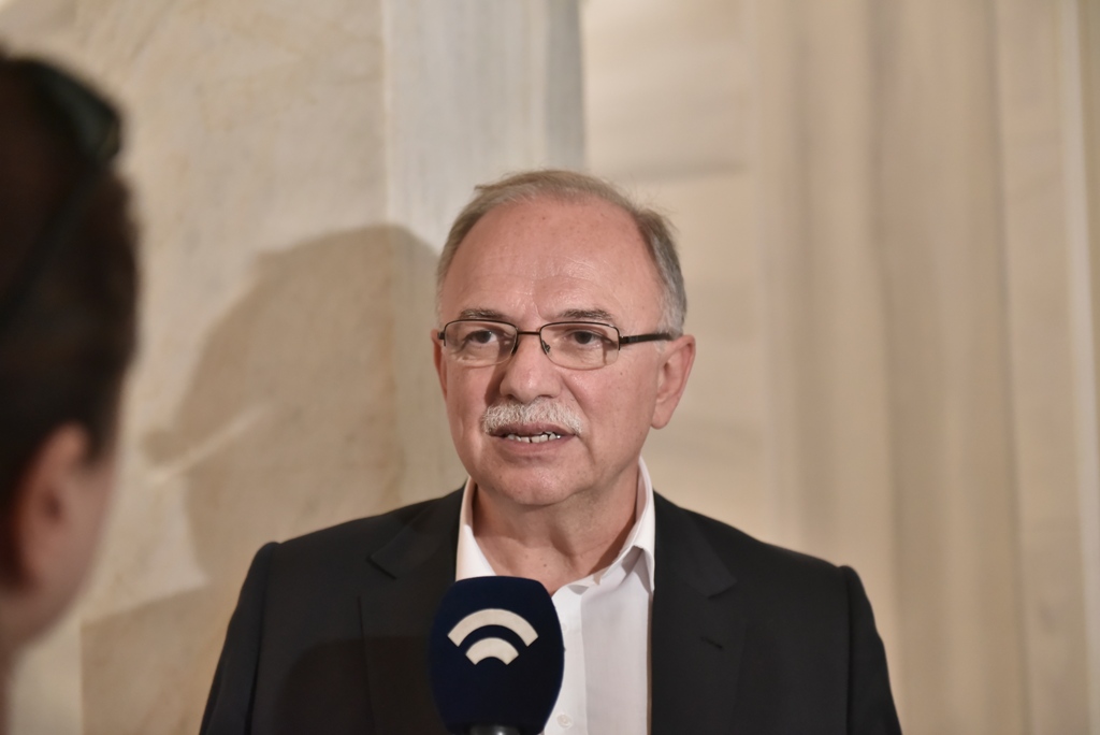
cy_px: 368
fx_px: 2140
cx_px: 550
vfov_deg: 19.5
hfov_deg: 28.8
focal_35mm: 70
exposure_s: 1/400
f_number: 2.8
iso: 3200
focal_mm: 70
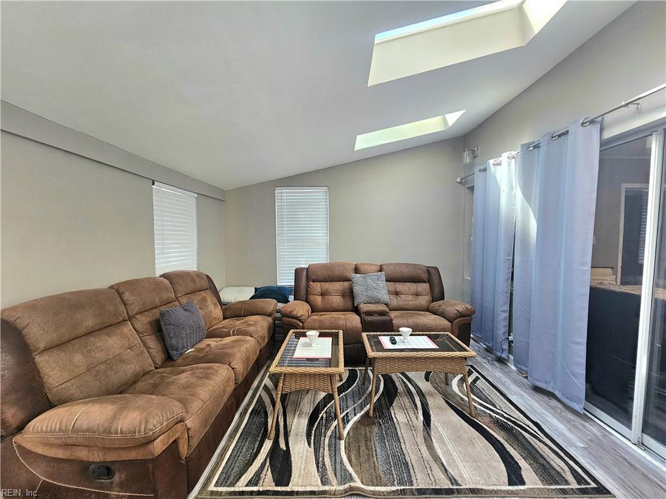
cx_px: 333
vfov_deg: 89.9
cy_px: 250
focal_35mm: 13
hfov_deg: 106.2
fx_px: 250
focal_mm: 2.2
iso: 100
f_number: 2.2
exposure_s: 1/77.5
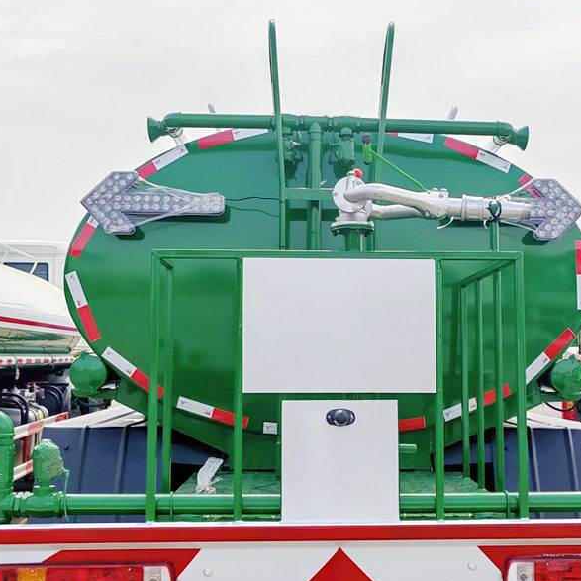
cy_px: 288
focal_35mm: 47
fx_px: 892
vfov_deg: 36.1
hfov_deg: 36.0
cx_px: 335
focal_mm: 5.52
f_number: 1.9
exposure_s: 1/5319
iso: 50
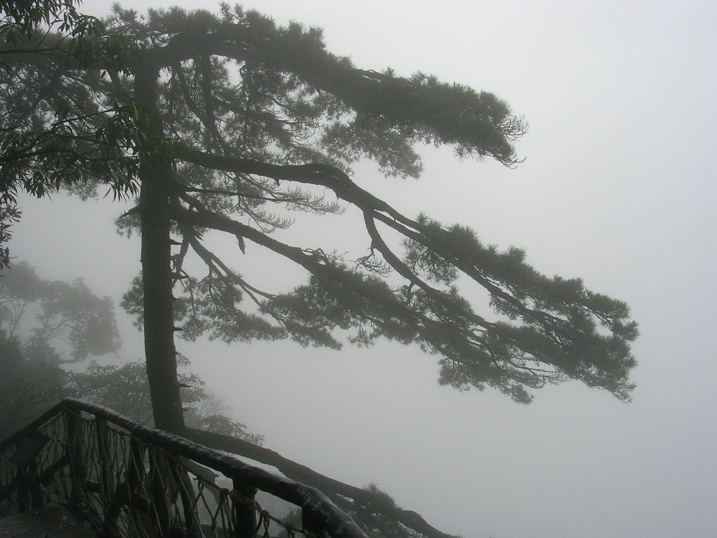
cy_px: 269
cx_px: 358
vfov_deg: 37.7
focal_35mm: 38
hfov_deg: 49.0
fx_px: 787
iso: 50
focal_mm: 5.8
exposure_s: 1/225
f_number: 5.6
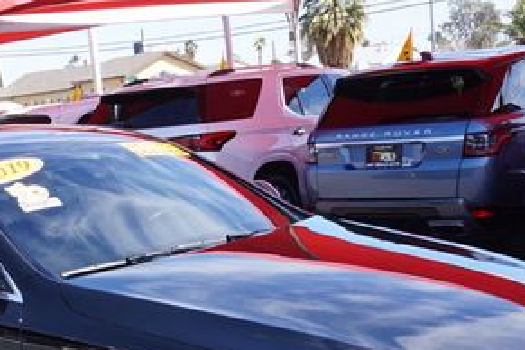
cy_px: 382
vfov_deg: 19.7
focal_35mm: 66
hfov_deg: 30.1
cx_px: 146
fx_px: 962
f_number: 9
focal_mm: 20
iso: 100
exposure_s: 1/80
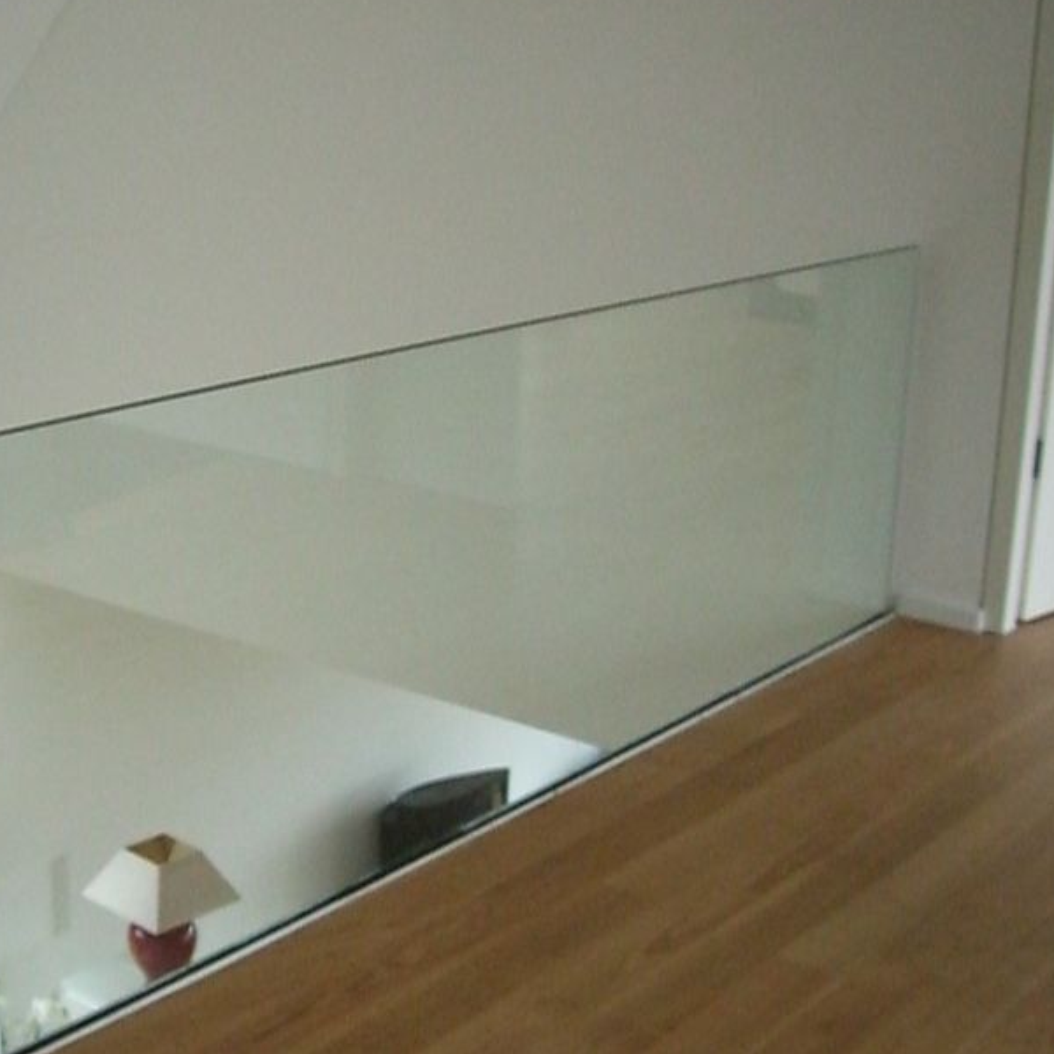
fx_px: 1929
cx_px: 323
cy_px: 550
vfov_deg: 30.6
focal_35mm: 56
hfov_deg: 30.3
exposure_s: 1/60
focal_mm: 6.2
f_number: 2.7
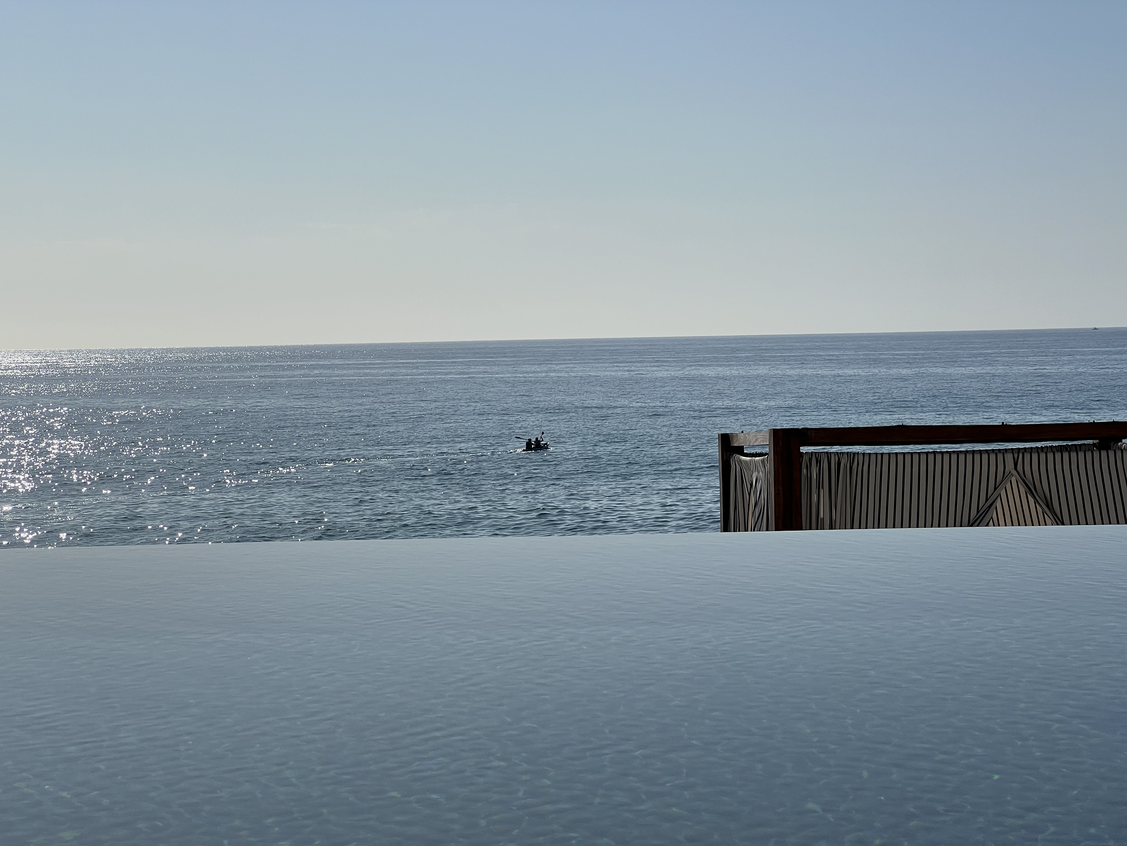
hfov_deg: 25.3
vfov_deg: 19.1
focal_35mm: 77
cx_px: 564
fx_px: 2507
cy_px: 423
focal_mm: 9
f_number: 2.8
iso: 25
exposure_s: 1/2801
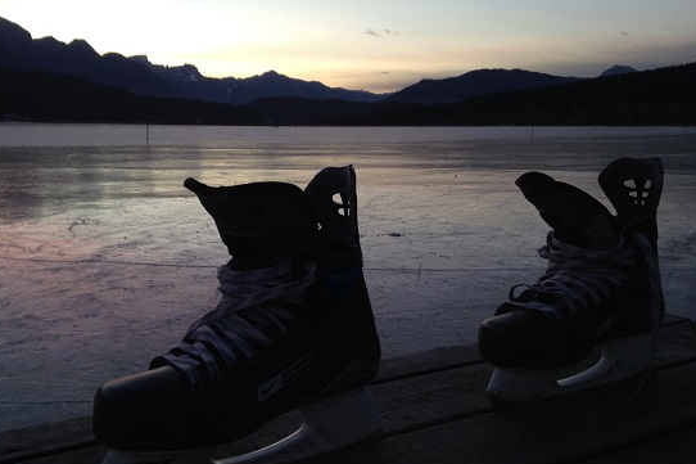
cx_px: 315
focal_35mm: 38
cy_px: 228
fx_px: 734
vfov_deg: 35.0
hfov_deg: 50.6
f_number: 2.4
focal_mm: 4.12
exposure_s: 1/60
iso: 50
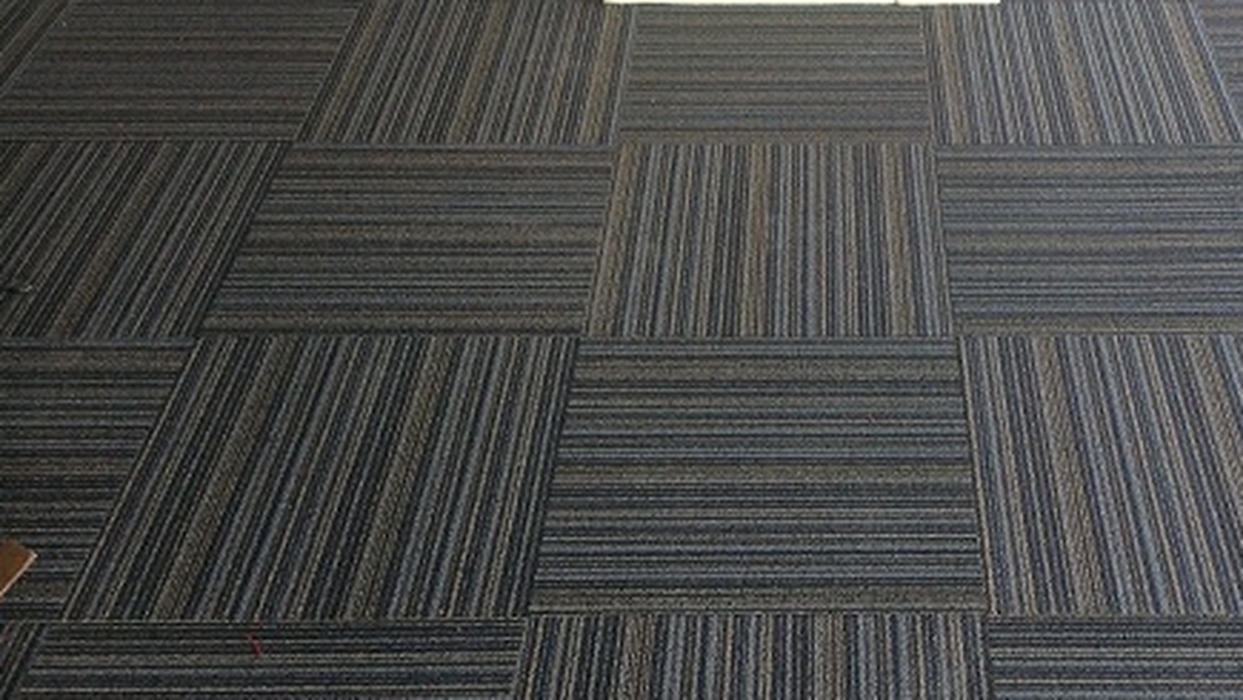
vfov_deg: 24.9
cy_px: 390
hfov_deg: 42.3
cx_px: 826
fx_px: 1583
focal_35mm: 48
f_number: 2.4
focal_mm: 3.3
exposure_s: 1/40
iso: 40
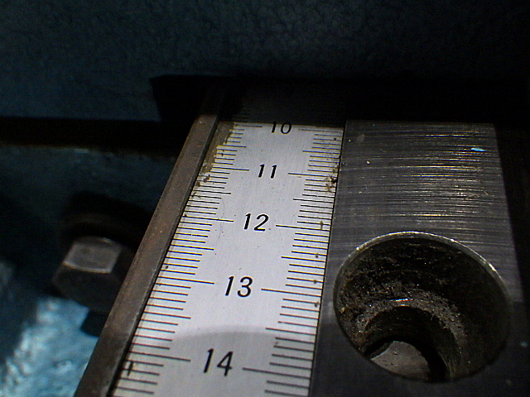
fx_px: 521
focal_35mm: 34
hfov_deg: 54.0
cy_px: 198
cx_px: 265
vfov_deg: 41.8
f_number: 3.8
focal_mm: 6.1
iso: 1600
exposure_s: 1/45
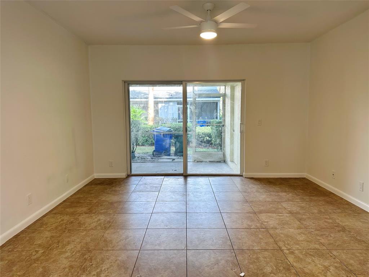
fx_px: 256
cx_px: 184
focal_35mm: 24
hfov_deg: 71.6
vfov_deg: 56.8
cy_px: 138
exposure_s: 1/120
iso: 100
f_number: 1.78
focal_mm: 6.86
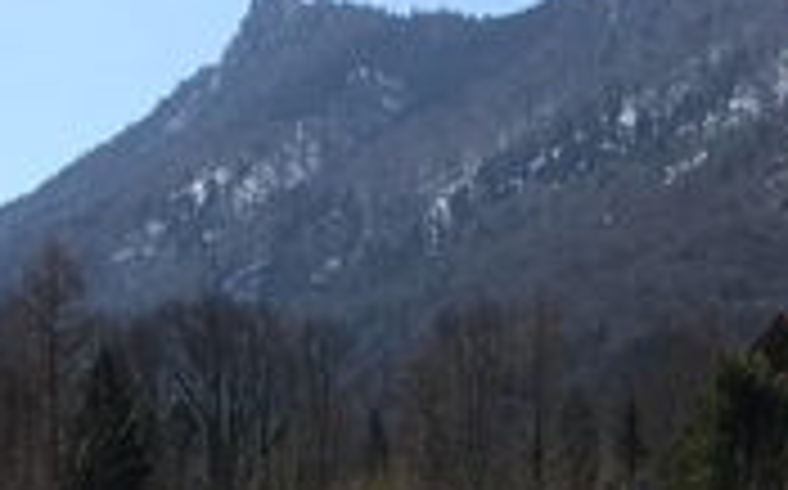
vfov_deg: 11.9
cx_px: 660
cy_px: 823
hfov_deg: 19.9
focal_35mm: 103
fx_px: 2210
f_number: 2.2
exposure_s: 1/2326
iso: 32
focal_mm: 4.15
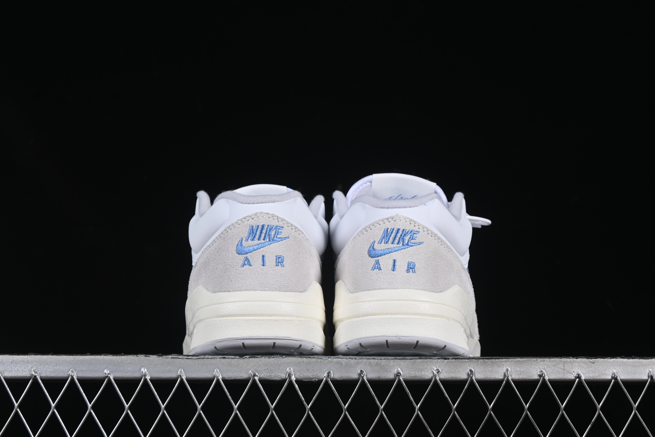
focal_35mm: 75
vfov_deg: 18.2
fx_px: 1364
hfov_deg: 27.0
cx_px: 328
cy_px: 218
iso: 160
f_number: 8
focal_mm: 50
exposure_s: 1/80
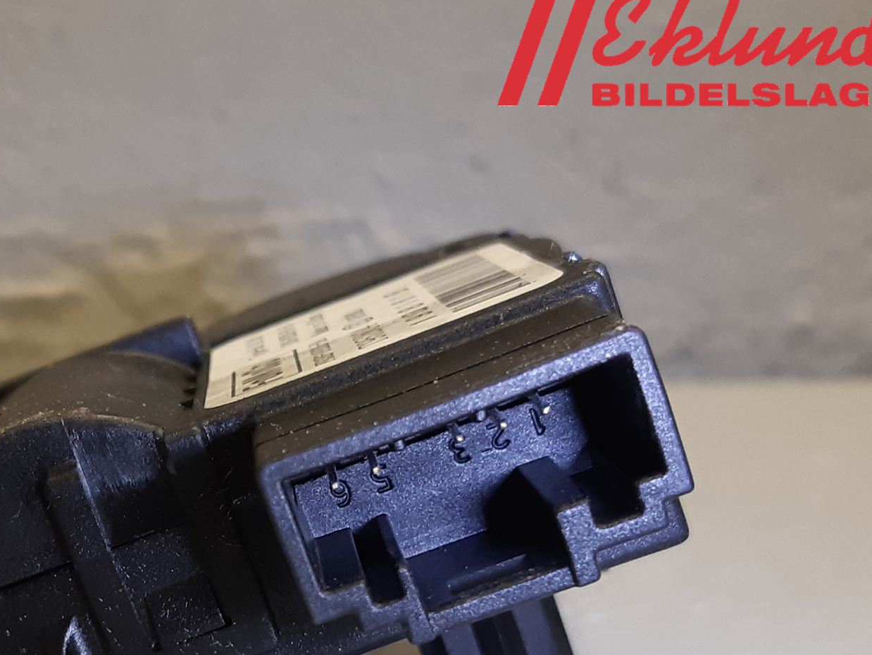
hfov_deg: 42.4
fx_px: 1083
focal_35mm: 43
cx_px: 208
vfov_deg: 32.6
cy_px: 528
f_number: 1.7
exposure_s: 1/50
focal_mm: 3.93
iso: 125
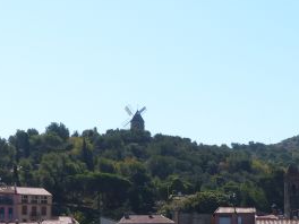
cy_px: 204
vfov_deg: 11.8
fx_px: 1080
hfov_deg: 15.6
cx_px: 276
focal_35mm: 125
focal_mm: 11.9
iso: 100
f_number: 4
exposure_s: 1/1000
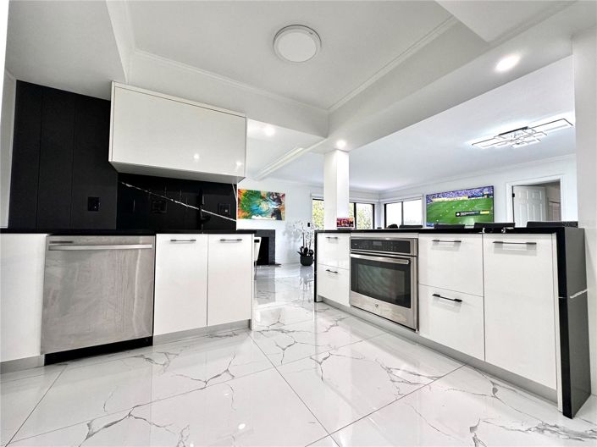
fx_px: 241
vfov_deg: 85.6
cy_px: 224
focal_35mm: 14
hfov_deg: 102.1
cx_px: 298
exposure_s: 1/120
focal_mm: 2.22
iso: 125
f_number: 2.2
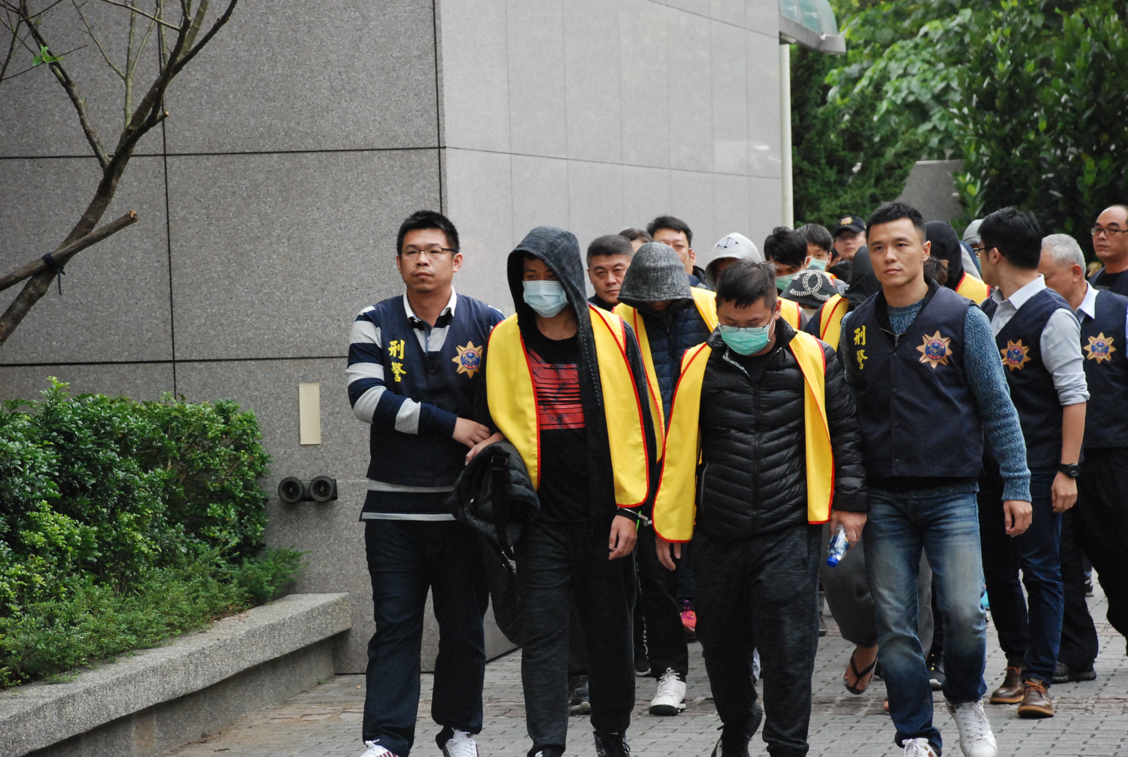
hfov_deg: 15.2
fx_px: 4239
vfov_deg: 10.2
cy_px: 378
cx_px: 564
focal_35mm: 135
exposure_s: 1/250
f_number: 5.6
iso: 1600
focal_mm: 90
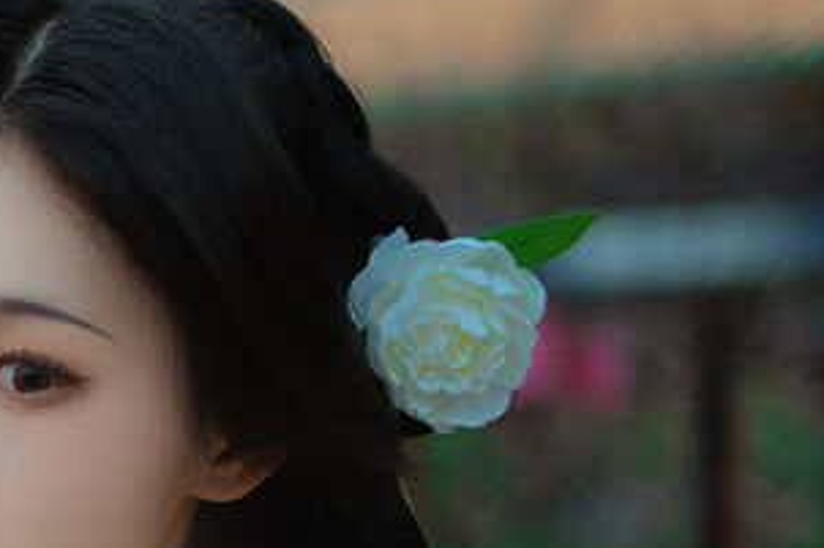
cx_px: -783
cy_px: 717
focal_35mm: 199
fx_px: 4552
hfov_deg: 9.7
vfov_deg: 6.8
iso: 500
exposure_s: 1/320
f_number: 1.8
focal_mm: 50
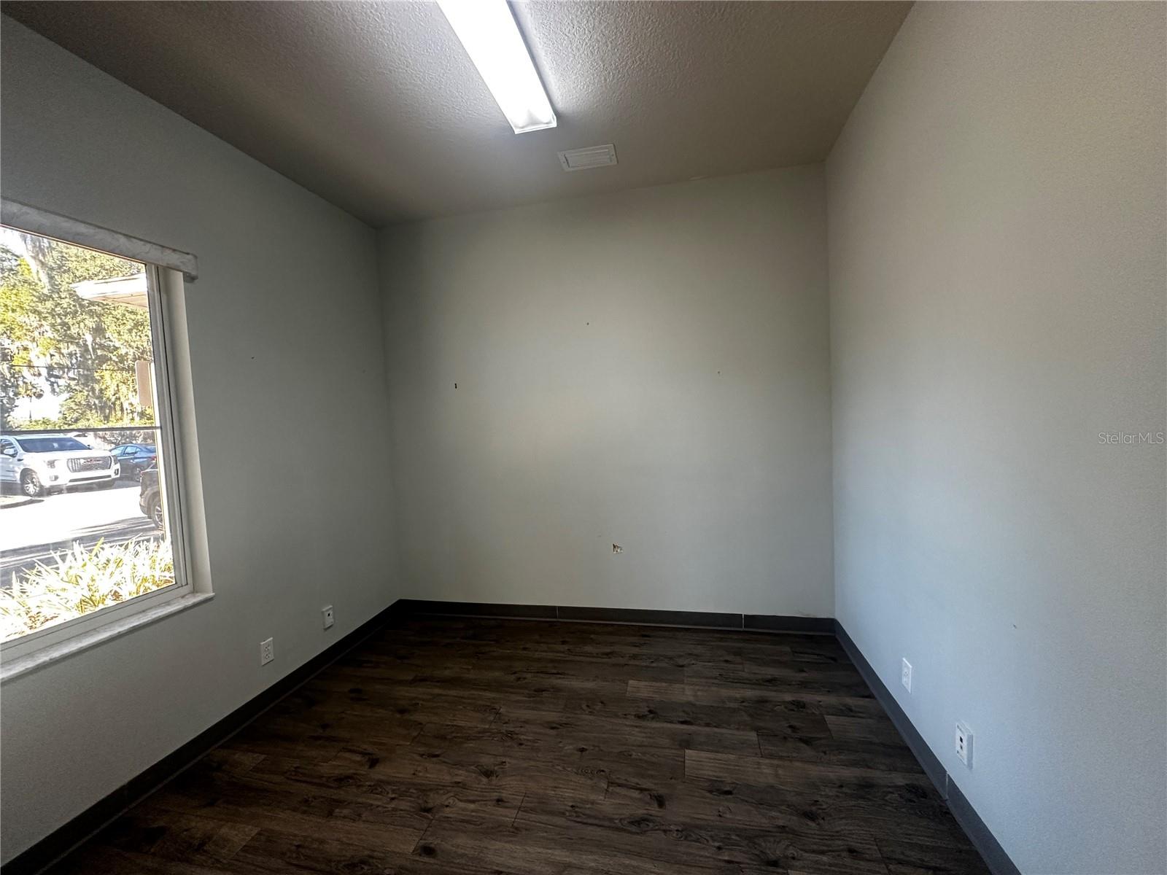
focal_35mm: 14
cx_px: 584
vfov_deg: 85.7
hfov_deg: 102.1
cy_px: 438
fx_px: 472
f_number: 2.2
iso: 250
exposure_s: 1/120
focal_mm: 2.22
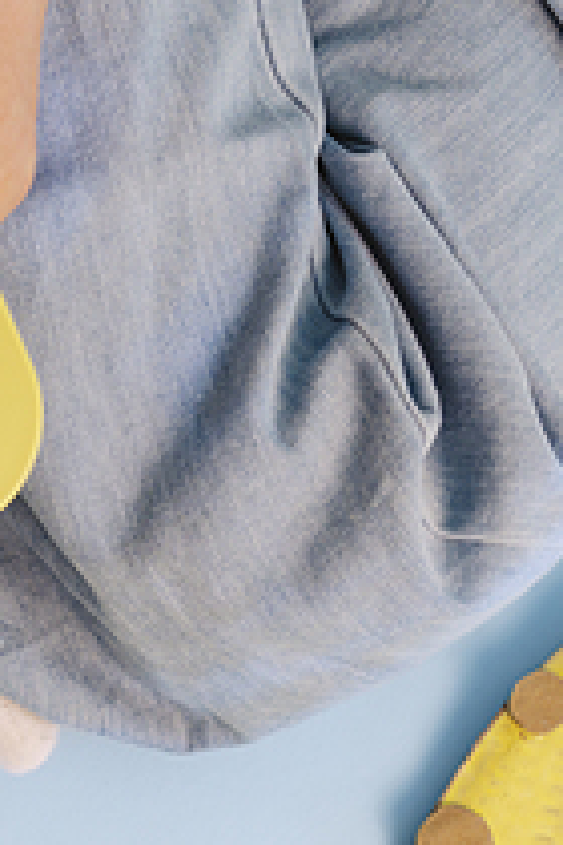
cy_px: 859
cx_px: -583
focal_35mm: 206
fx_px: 4832
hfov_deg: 6.5
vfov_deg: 9.9
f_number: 4
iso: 320
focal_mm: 50
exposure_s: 1/160
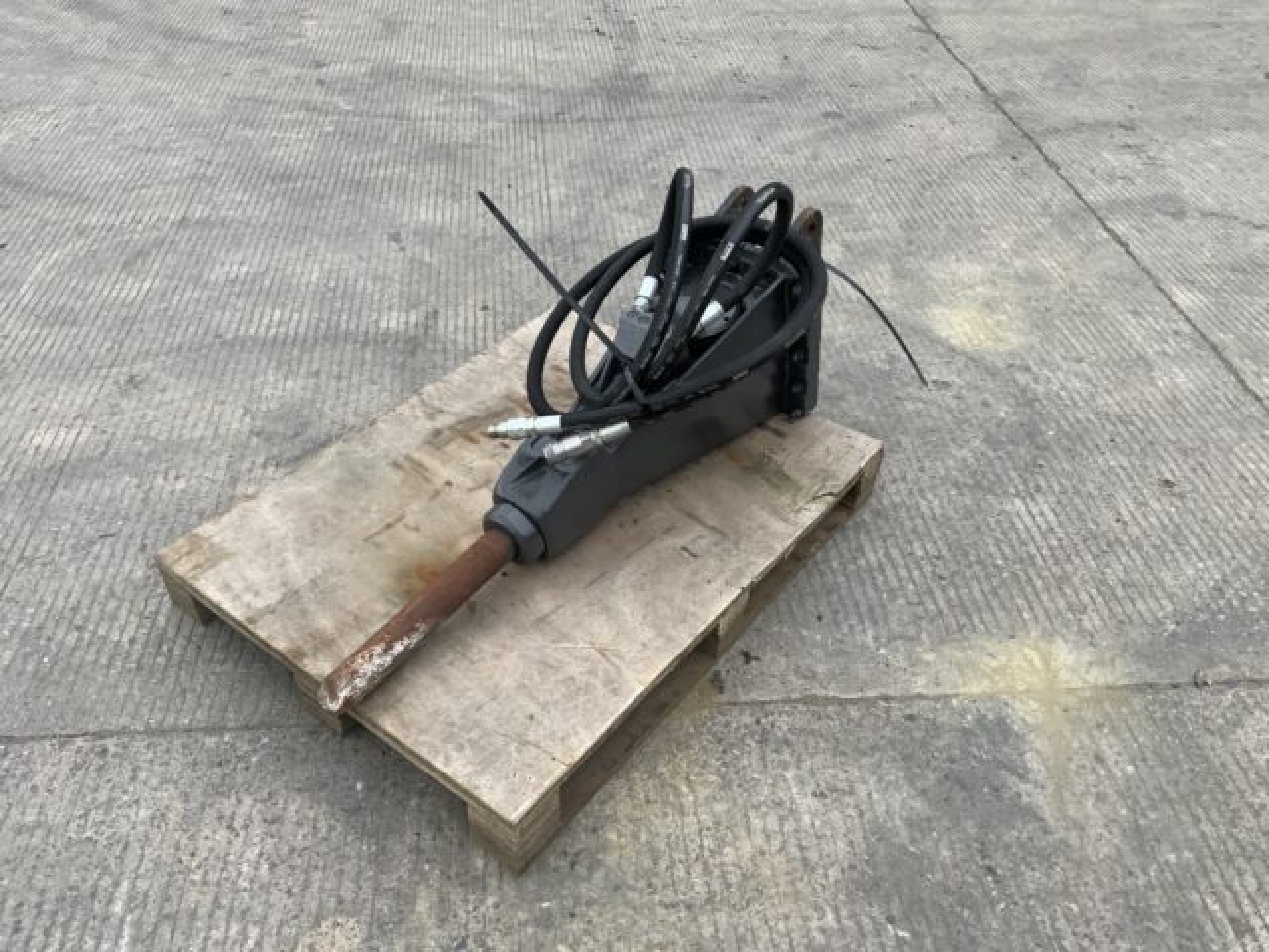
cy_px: 476
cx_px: 634
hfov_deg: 61.7
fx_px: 1063
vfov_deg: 48.2
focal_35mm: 29
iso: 16
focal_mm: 3
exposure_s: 1/406
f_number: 1.8
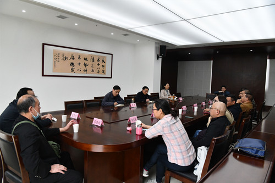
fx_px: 183
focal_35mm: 24
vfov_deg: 53.1
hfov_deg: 73.8
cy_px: 92
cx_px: 138
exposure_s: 1/400
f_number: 10
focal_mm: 24
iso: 5000
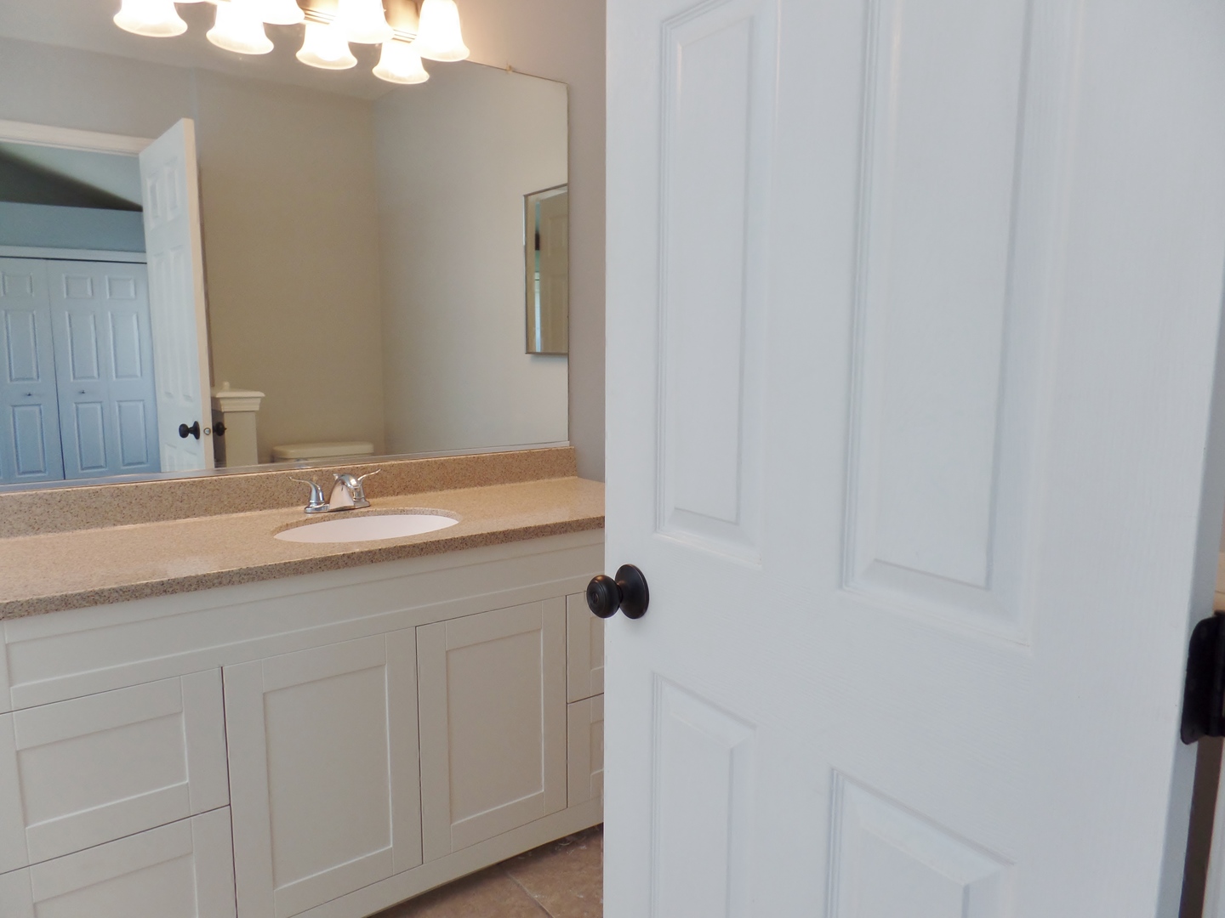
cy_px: 459
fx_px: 814
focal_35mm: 23
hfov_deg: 73.9
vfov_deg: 58.9
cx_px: 612
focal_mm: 4.1
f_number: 2.8
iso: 80
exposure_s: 1/30
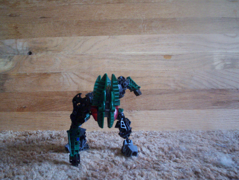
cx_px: 120
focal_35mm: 36
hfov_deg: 51.4
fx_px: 249
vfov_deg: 39.7
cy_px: 90
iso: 333
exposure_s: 1/8
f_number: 4.5
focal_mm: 5.9
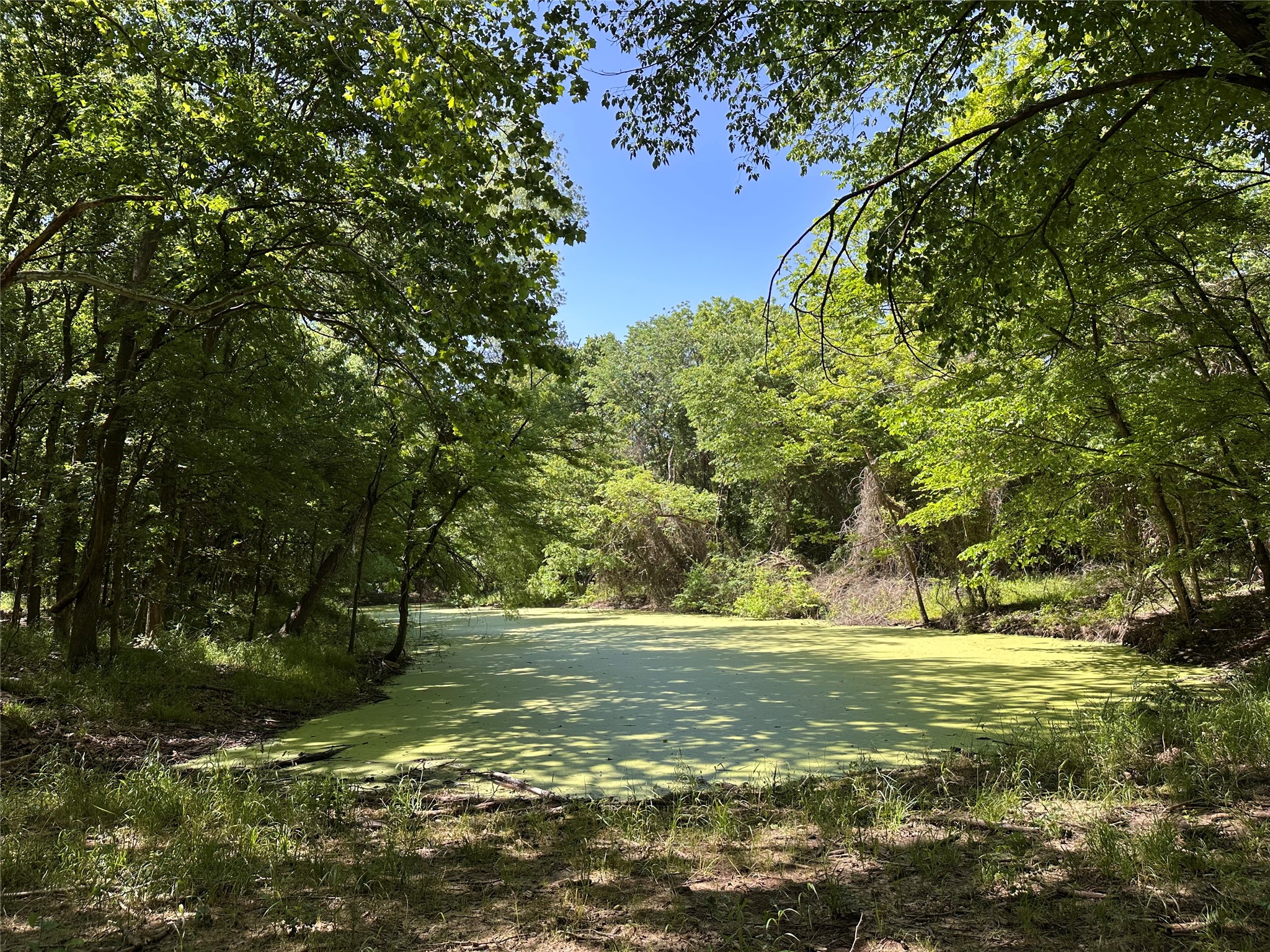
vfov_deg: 56.8
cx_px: 635
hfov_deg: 71.6
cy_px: 476
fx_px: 881
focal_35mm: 24
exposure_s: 1/935
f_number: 1.78
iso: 80
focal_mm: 6.86
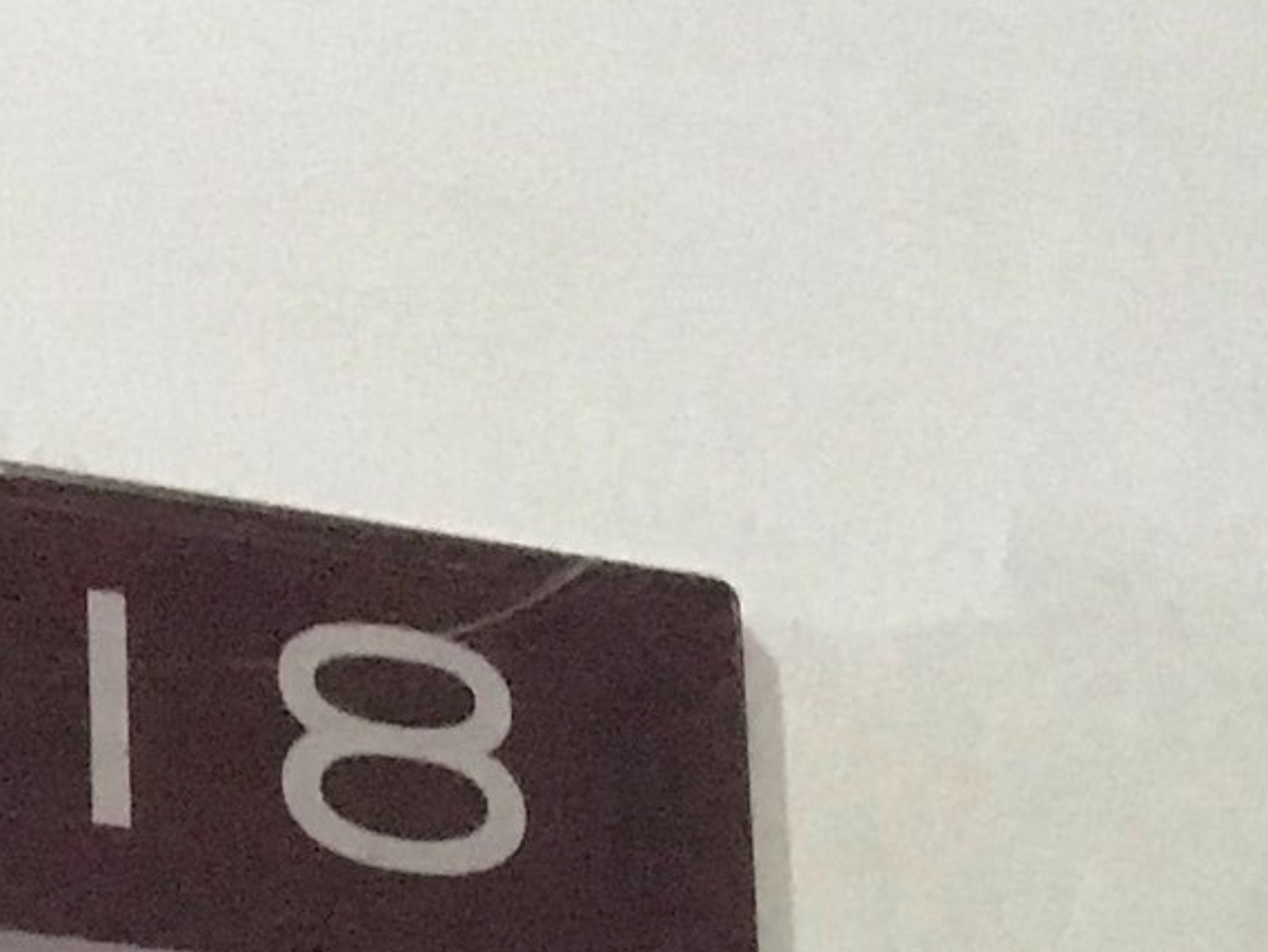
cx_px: 952
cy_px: 2122
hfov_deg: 14.7
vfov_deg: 10.0
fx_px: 4911
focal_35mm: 134
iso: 100
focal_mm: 3.99
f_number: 1.8
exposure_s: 1/13
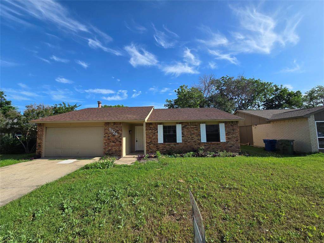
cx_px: 162
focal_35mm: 13
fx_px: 122
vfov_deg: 89.9
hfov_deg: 106.2
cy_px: 122
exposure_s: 1/2163
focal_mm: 2.2
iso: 50
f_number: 2.2
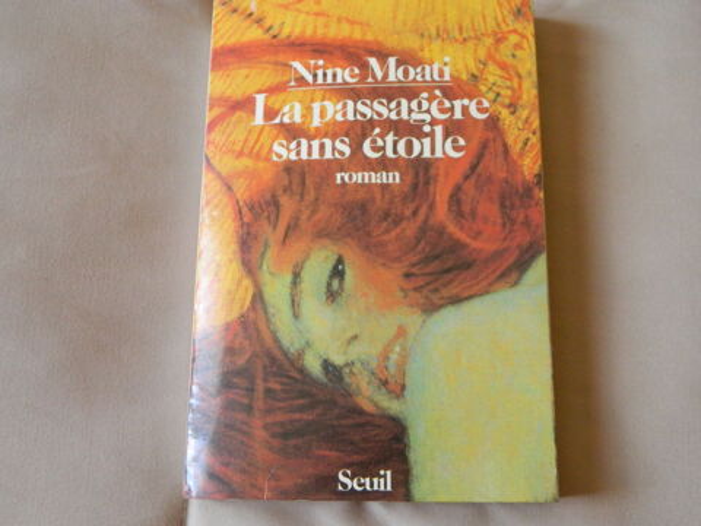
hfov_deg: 45.8
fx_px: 830
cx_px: 350
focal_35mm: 41
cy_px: 263
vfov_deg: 35.1
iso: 400
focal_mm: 7.3
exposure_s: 1/25
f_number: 3.5
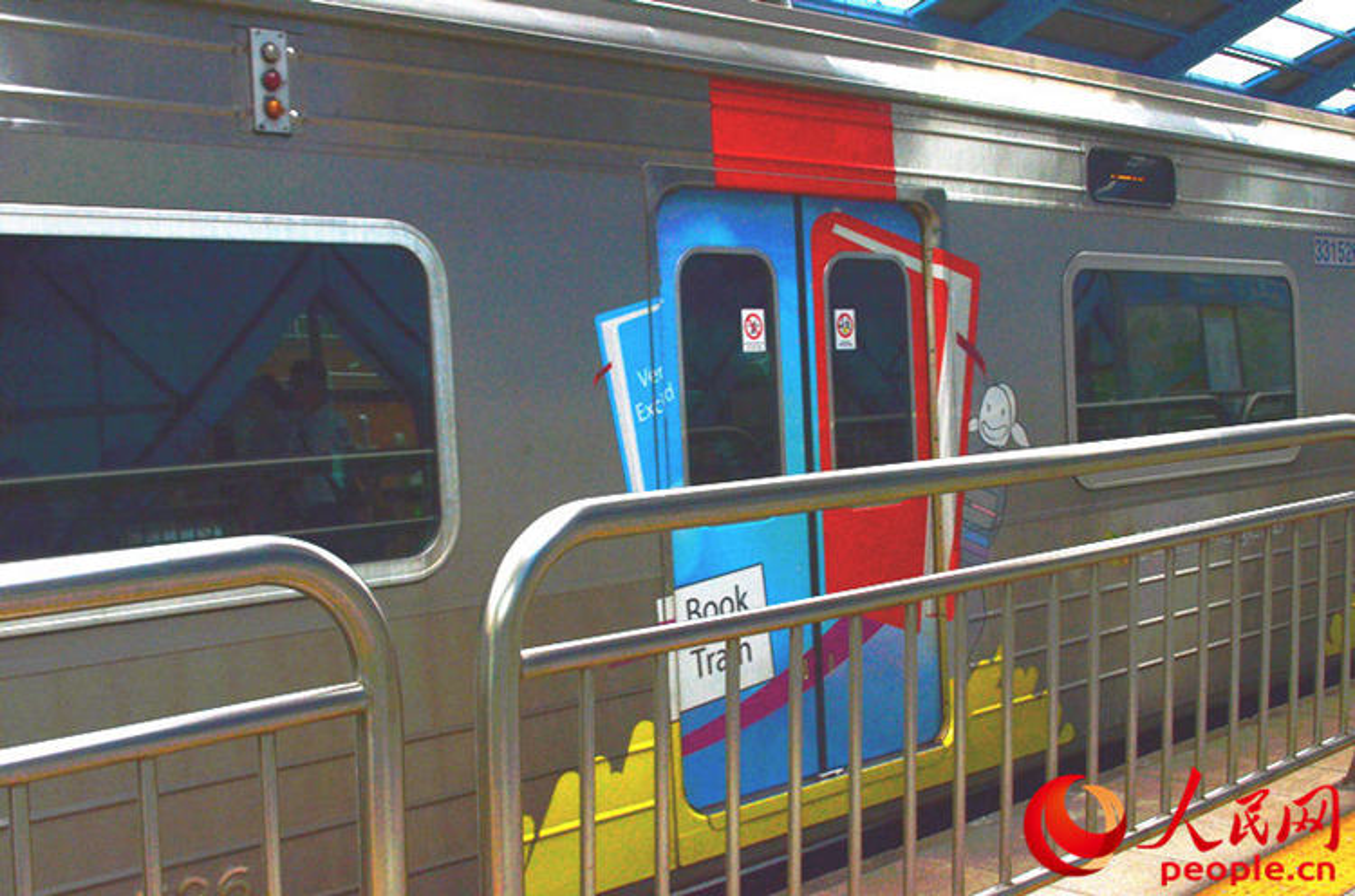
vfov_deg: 31.7
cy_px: 448
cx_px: 678
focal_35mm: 42
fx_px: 1577
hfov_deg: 46.5
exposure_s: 1/1000
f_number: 16
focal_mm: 28
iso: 1600
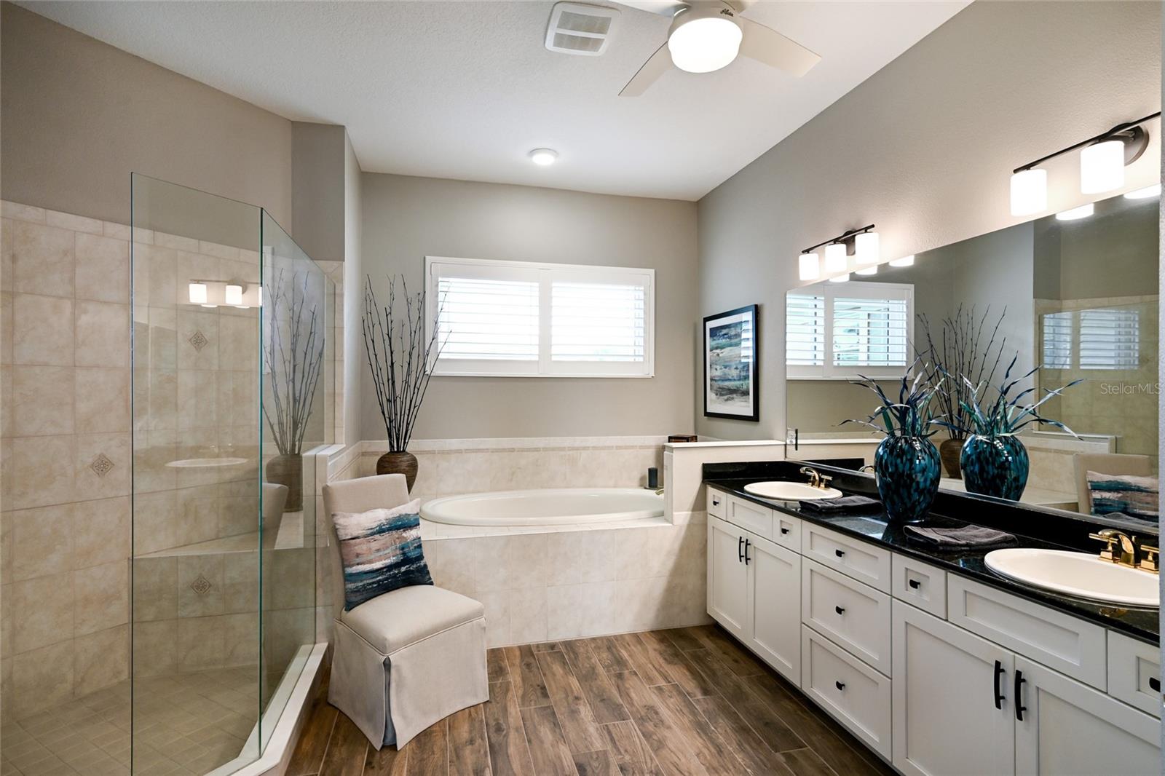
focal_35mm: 18
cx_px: 582
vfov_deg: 67.4
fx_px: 582
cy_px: 388
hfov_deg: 90.0
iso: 800
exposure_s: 1/20
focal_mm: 18
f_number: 8
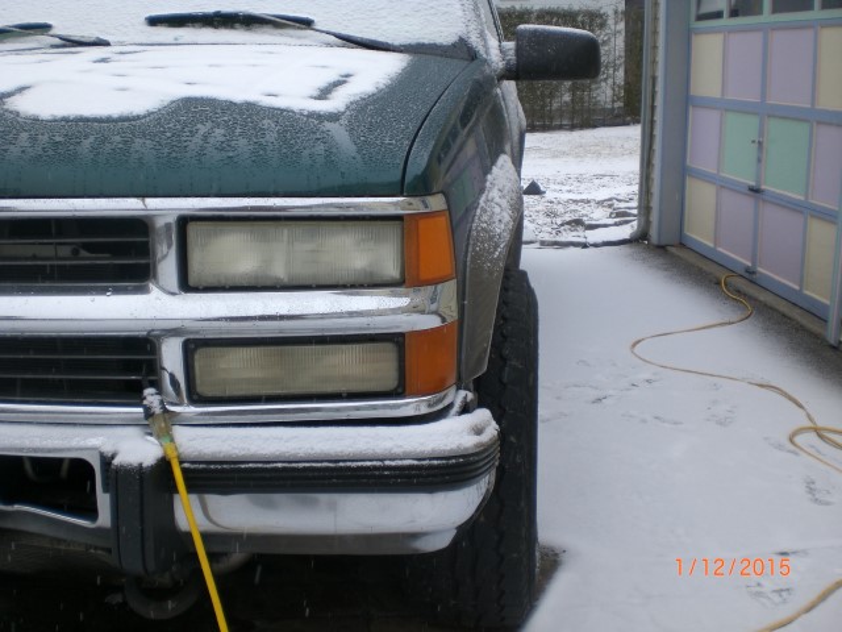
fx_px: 924
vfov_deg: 37.7
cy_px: 316
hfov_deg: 49.0
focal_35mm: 38
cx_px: 421
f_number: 3.1
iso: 50
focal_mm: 6.3
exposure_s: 1/125
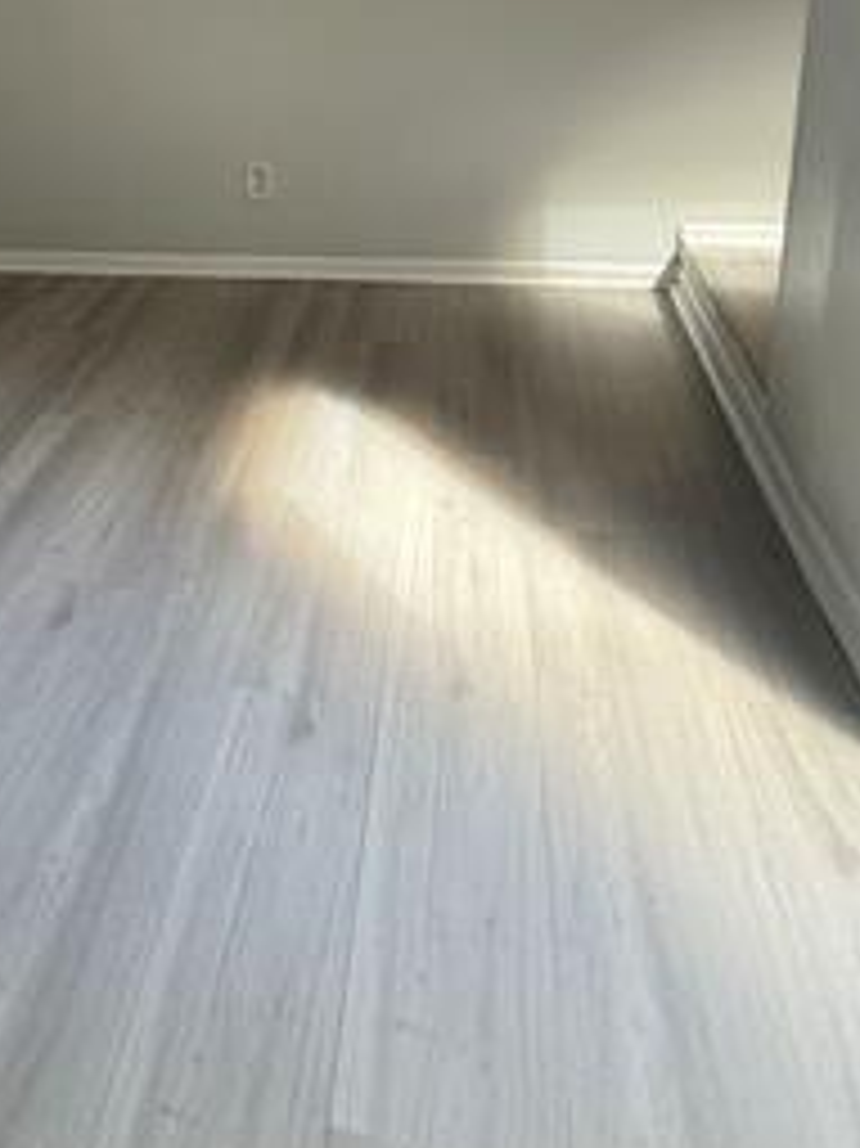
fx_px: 1094
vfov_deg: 52.3
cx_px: 77
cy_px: 252
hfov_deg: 39.6
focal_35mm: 33
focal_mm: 2.22
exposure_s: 1/122
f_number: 2.2
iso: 50
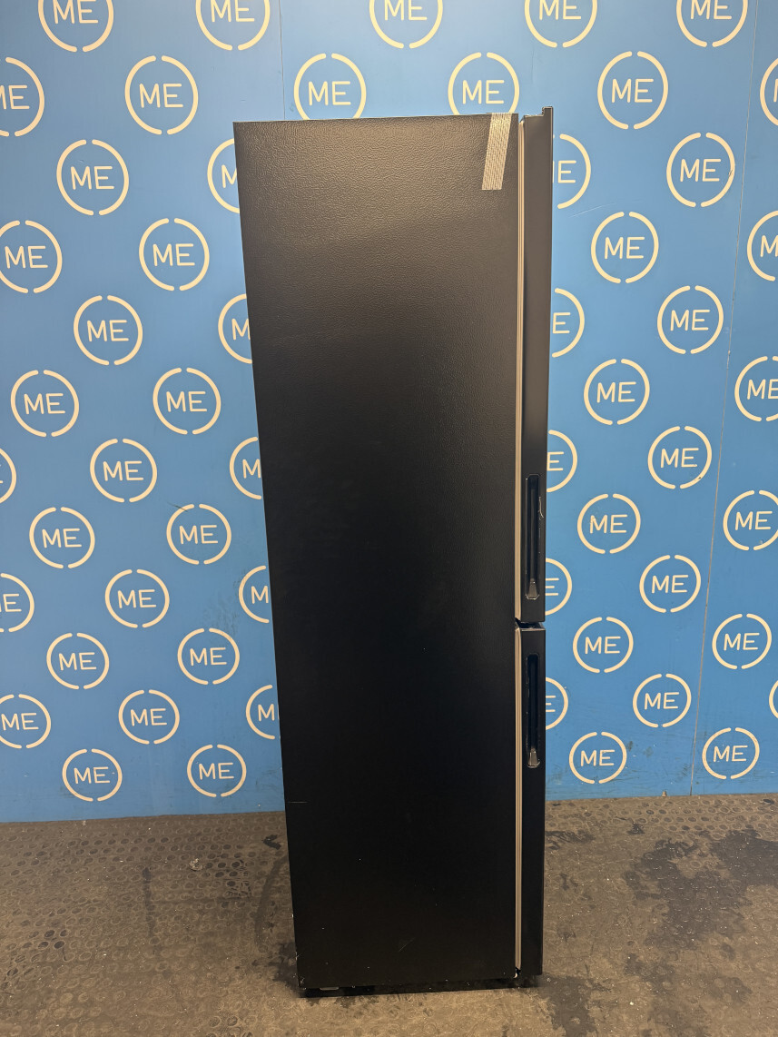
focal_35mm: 24
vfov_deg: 71.6
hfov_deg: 56.8
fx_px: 719
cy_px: 518
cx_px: 389
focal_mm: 6.76
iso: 160
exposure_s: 1/50
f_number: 1.78
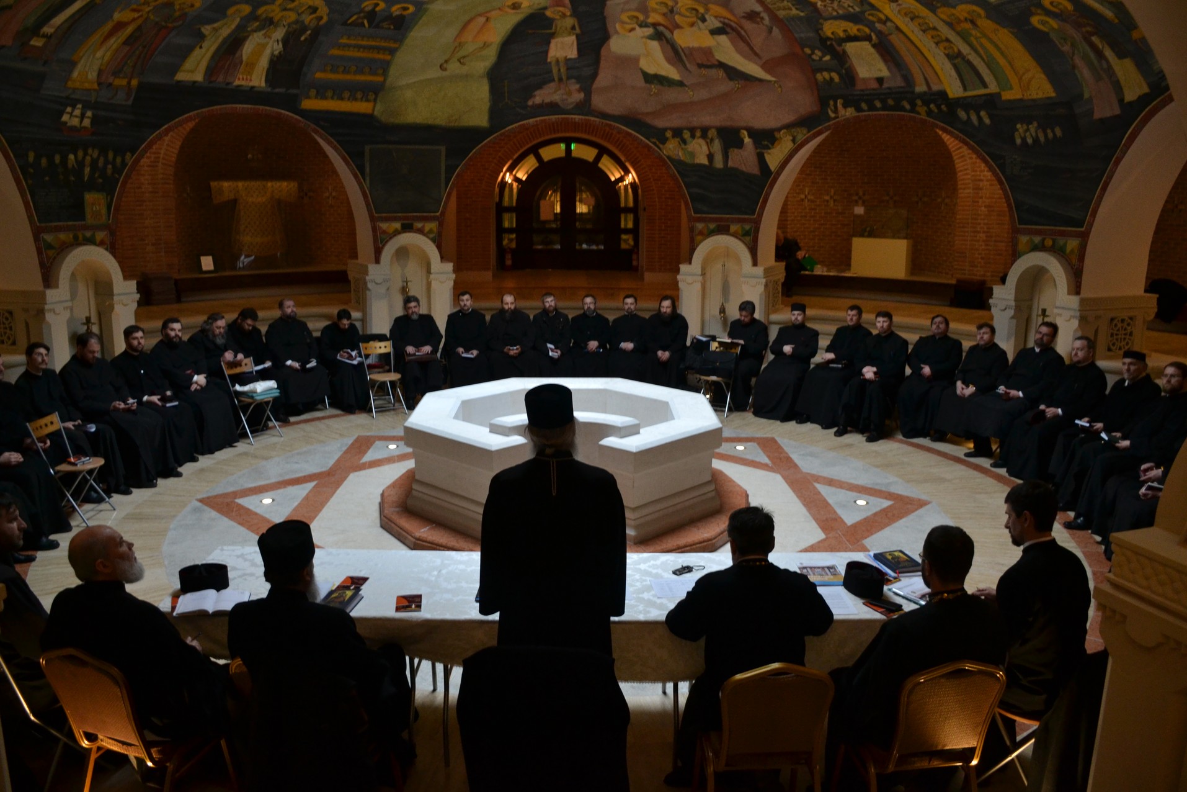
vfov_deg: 47.9
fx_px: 890
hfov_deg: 67.4
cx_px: 594
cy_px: 396
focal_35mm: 27
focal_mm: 18
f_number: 3.5
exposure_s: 1/100
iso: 800
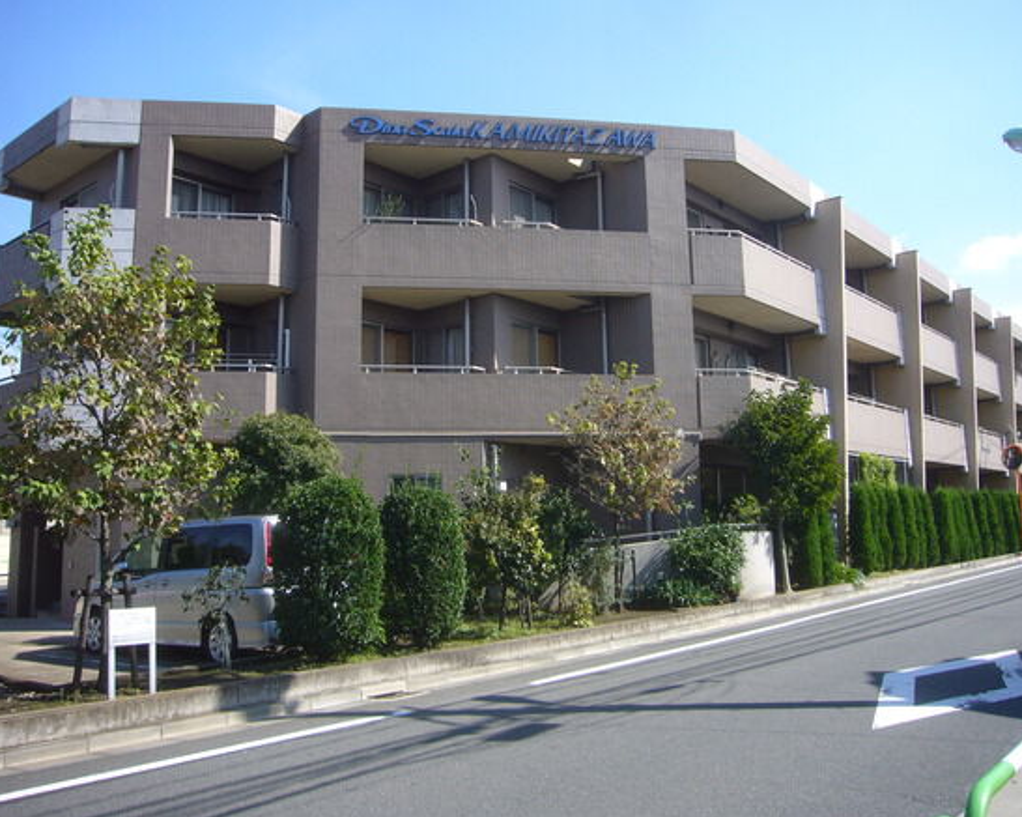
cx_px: 523
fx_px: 907
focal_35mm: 30
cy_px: 406
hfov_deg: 58.8
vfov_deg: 48.5
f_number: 5.6
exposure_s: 1/200
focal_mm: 4.6
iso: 80
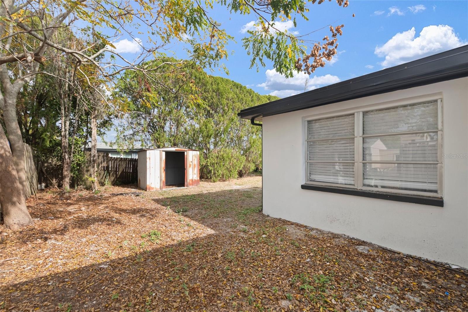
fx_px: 195
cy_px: 156
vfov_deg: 77.3
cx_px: 234
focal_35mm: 15
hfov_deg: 100.4
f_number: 7.1
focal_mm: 10
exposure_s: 1/50
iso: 100
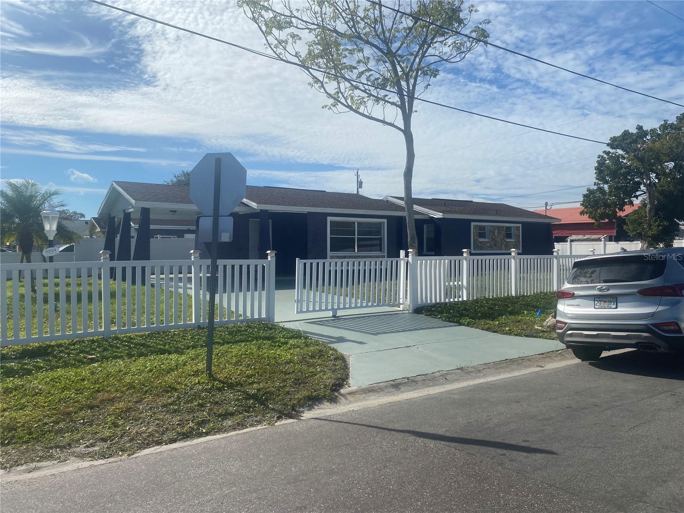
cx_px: 342
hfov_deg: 67.3
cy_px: 256
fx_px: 514
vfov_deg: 53.1
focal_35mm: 26
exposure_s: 1/6757
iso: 32
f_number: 1.8
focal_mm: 4.25
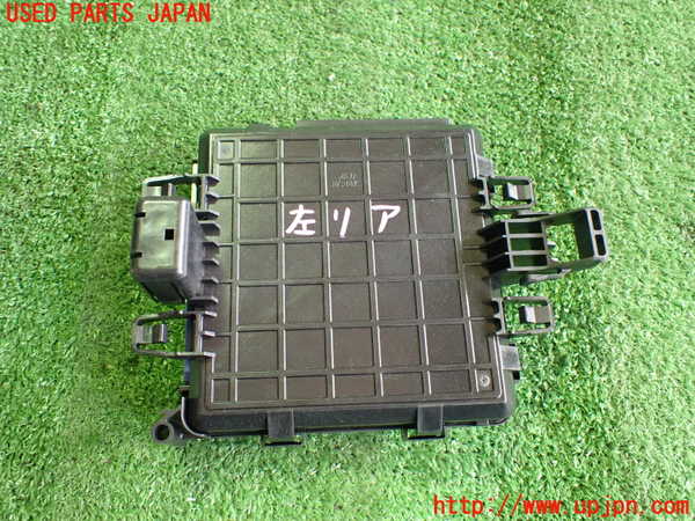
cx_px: 348
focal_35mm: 30
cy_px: 260
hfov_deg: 60.0
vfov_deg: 46.8
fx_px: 602
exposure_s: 1/60
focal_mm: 5.4
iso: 800
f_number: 2.3
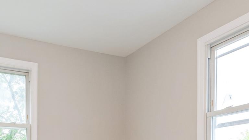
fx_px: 277
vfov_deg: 24.8
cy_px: 180
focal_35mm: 42
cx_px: 72
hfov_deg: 47.1
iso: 640
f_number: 14
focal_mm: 15
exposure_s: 1/15
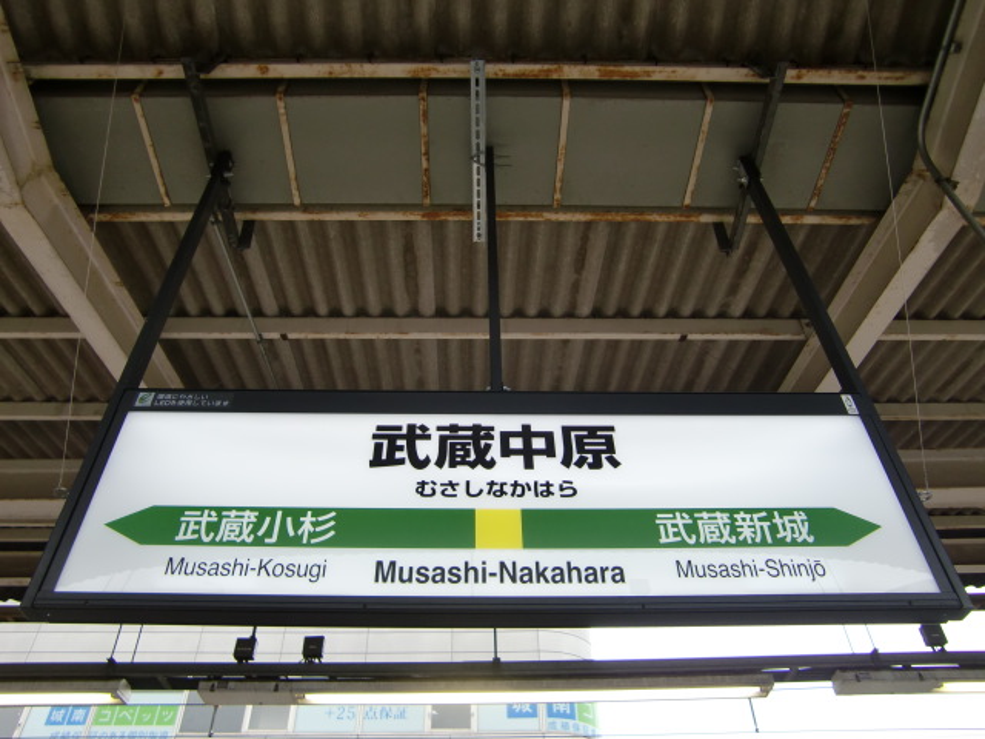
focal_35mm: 28
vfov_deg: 49.7
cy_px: 370
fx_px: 797
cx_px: 492
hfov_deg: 63.4
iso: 64
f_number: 2.6
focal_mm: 4.9
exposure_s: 1/60
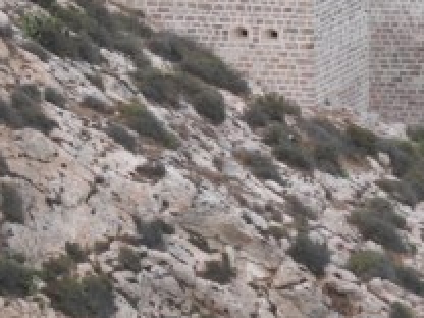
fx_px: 4299
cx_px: 416
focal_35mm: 351
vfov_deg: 4.2
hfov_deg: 5.6
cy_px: 65
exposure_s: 1/80
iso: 50
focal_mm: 27
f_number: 3.2
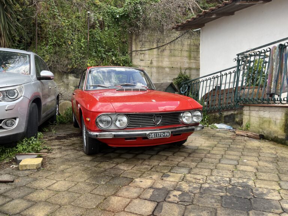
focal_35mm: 26
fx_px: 216
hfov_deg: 67.3
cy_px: 108
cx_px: 144
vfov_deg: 53.1
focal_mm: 5.1
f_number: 1.6
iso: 50
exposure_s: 1/537
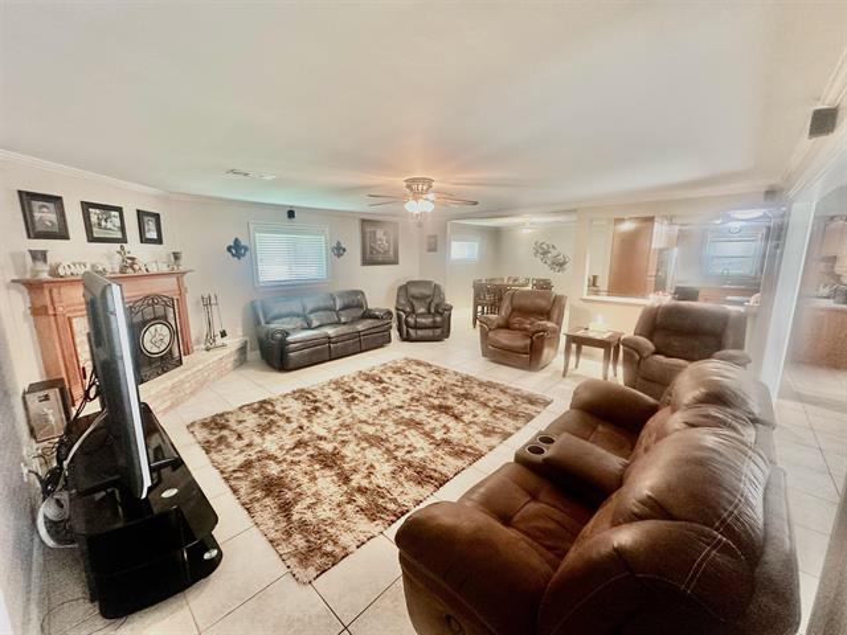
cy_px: 318
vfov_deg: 85.7
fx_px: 343
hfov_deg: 102.1
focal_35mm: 14
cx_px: 424
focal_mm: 2.22
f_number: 2.2
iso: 320
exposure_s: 1/60
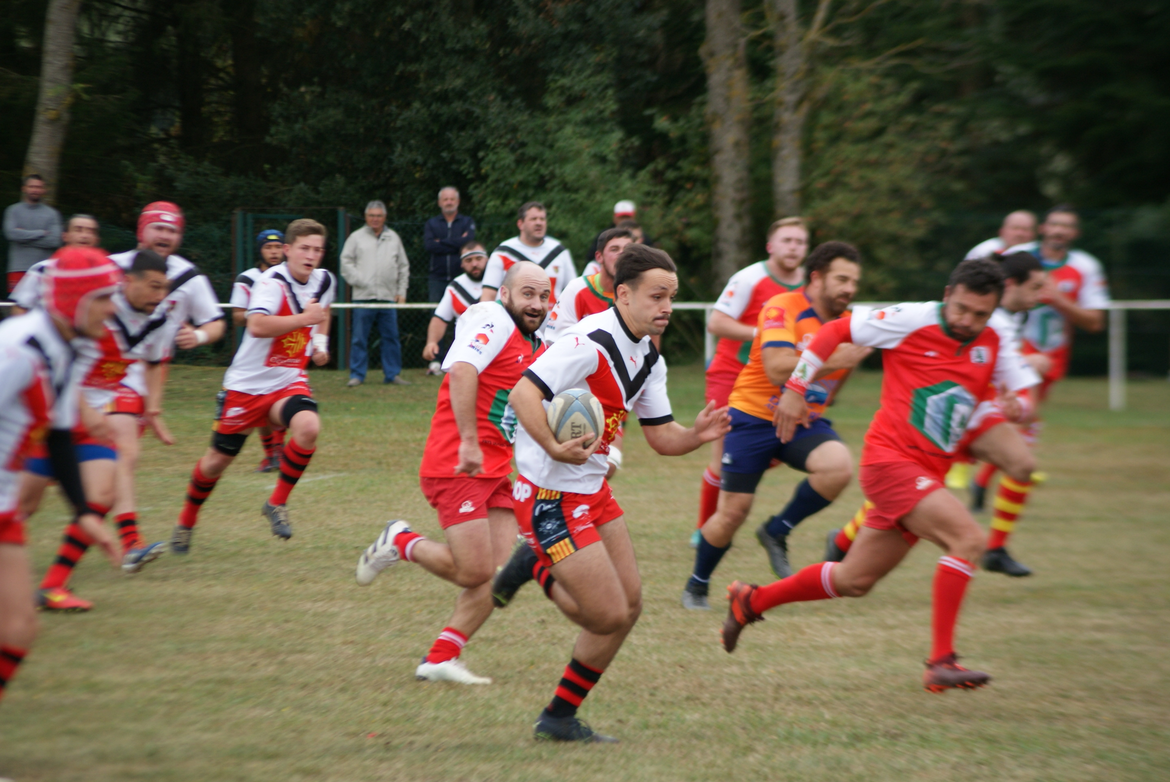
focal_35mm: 225
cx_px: 585
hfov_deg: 9.1
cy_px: 391
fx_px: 7318
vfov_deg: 6.1
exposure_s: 1/500
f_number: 4.5
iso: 200
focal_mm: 150
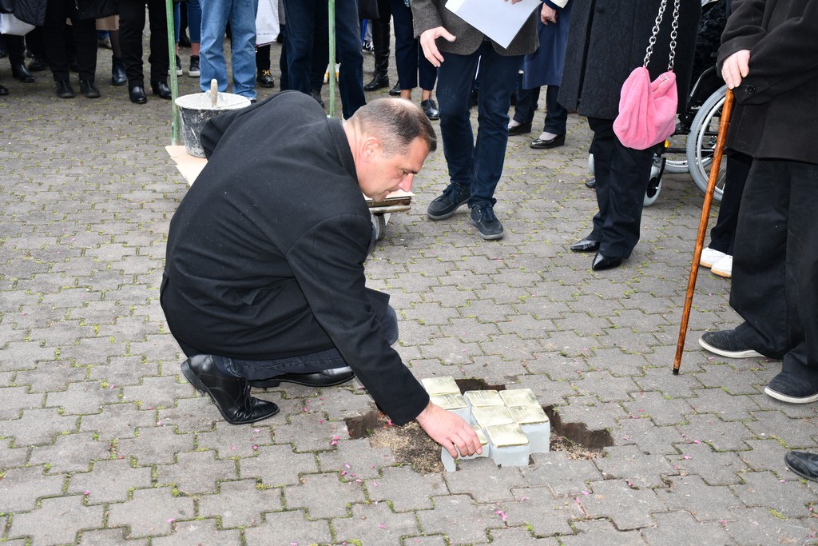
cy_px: 273
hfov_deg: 43.6
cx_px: 409
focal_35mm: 45
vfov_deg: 29.9
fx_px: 1023
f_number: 4
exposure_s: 1/250
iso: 200
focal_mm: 30
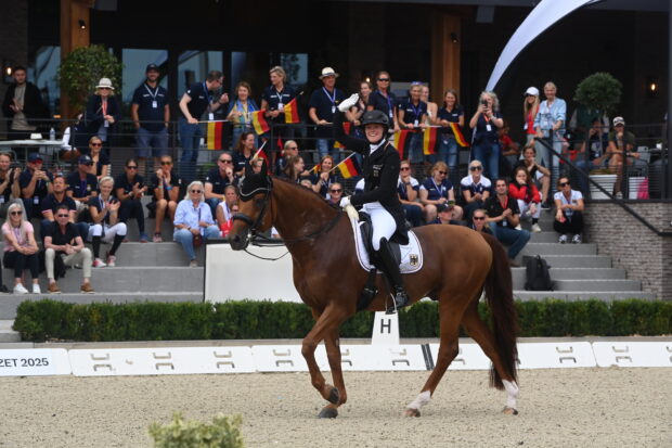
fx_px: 3546
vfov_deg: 7.2
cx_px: 336
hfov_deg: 10.8
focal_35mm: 190
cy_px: 224
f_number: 9
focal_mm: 190
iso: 640
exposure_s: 1/640
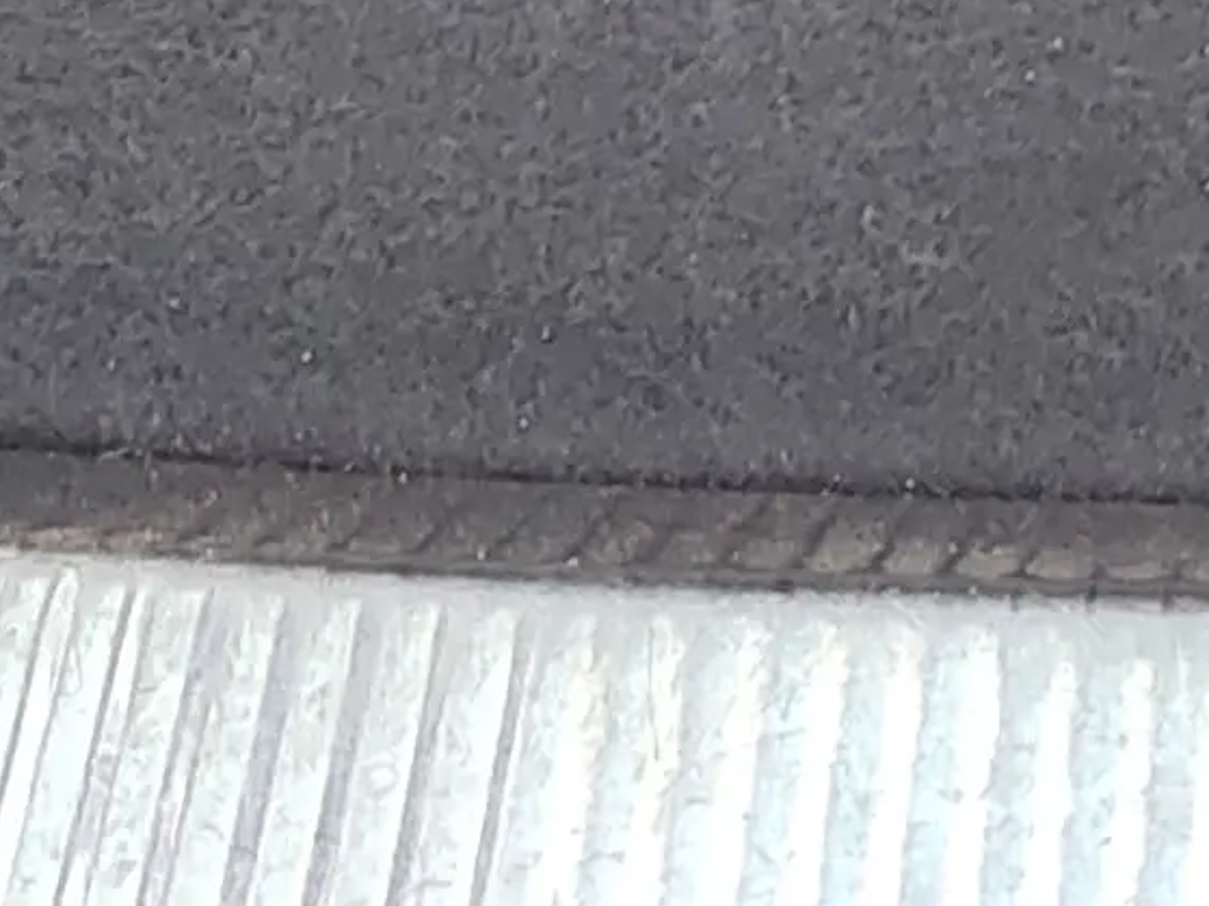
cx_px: 2005
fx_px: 5517
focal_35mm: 158
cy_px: -2130
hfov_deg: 11.8
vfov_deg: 7.7
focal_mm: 5.56
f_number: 1.8
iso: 214
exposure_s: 1/50
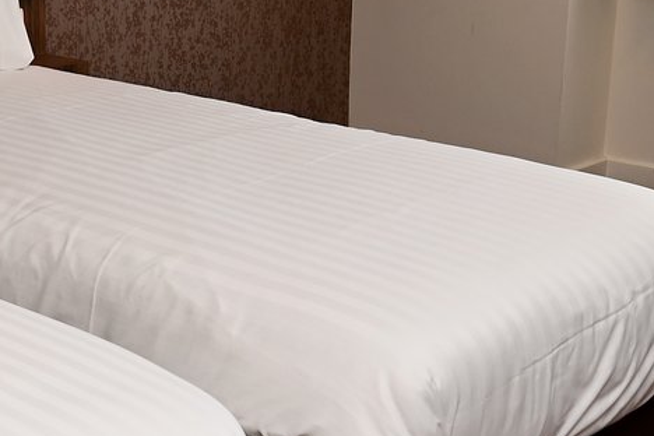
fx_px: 1272
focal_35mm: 70
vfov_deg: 19.4
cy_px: 156
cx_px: 190
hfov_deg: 28.5
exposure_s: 1/60
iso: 400
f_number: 5
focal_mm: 16
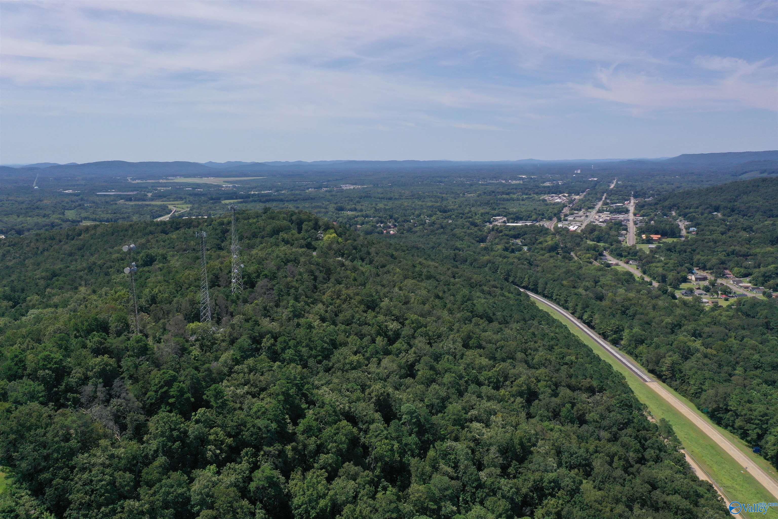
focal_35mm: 28
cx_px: 389
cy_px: 260
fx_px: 605
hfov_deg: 65.5
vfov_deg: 46.4
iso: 100
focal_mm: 10.26
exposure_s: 1/640
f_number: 6.3
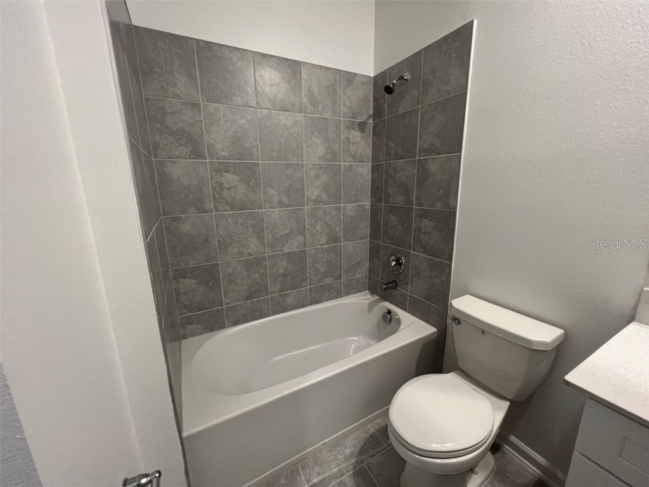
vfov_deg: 89.9
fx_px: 244
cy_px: 244
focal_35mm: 13
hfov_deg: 106.2
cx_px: 324
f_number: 1.8
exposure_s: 1/60
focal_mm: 1.57
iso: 200
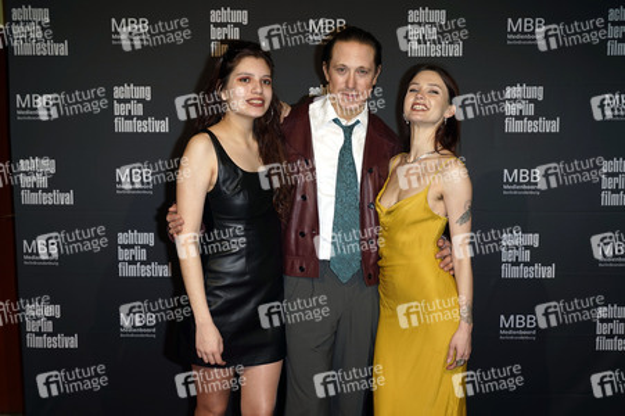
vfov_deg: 33.4
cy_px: 208
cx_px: 312
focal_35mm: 40
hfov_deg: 48.5
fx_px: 694
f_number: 5.6
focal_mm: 40
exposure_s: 1/200
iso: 320
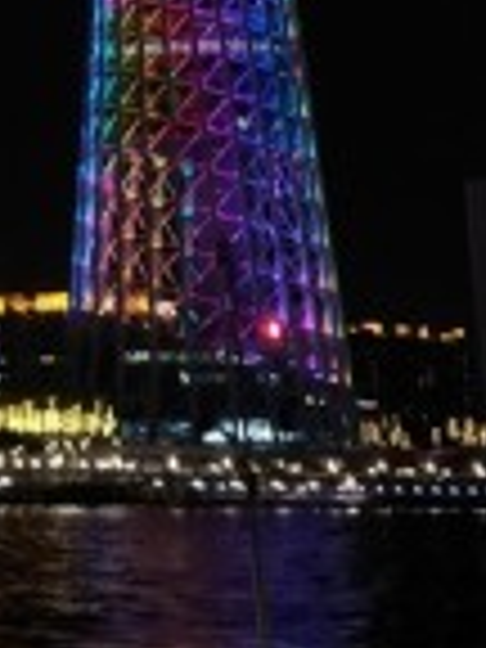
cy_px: -428
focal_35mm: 107
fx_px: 2003
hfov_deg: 13.0
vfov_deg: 16.2
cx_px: -256
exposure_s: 1/33
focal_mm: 4.1
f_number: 1.7
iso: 1600
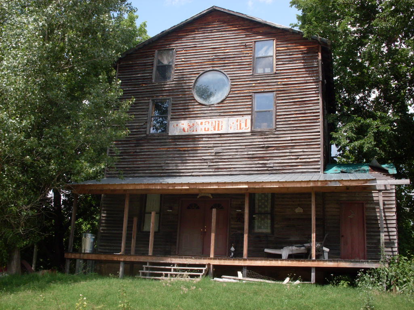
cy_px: 155
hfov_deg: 49.0
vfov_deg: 37.7
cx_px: 207
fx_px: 454
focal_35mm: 38
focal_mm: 6.3
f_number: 8.4
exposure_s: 1/180
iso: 80
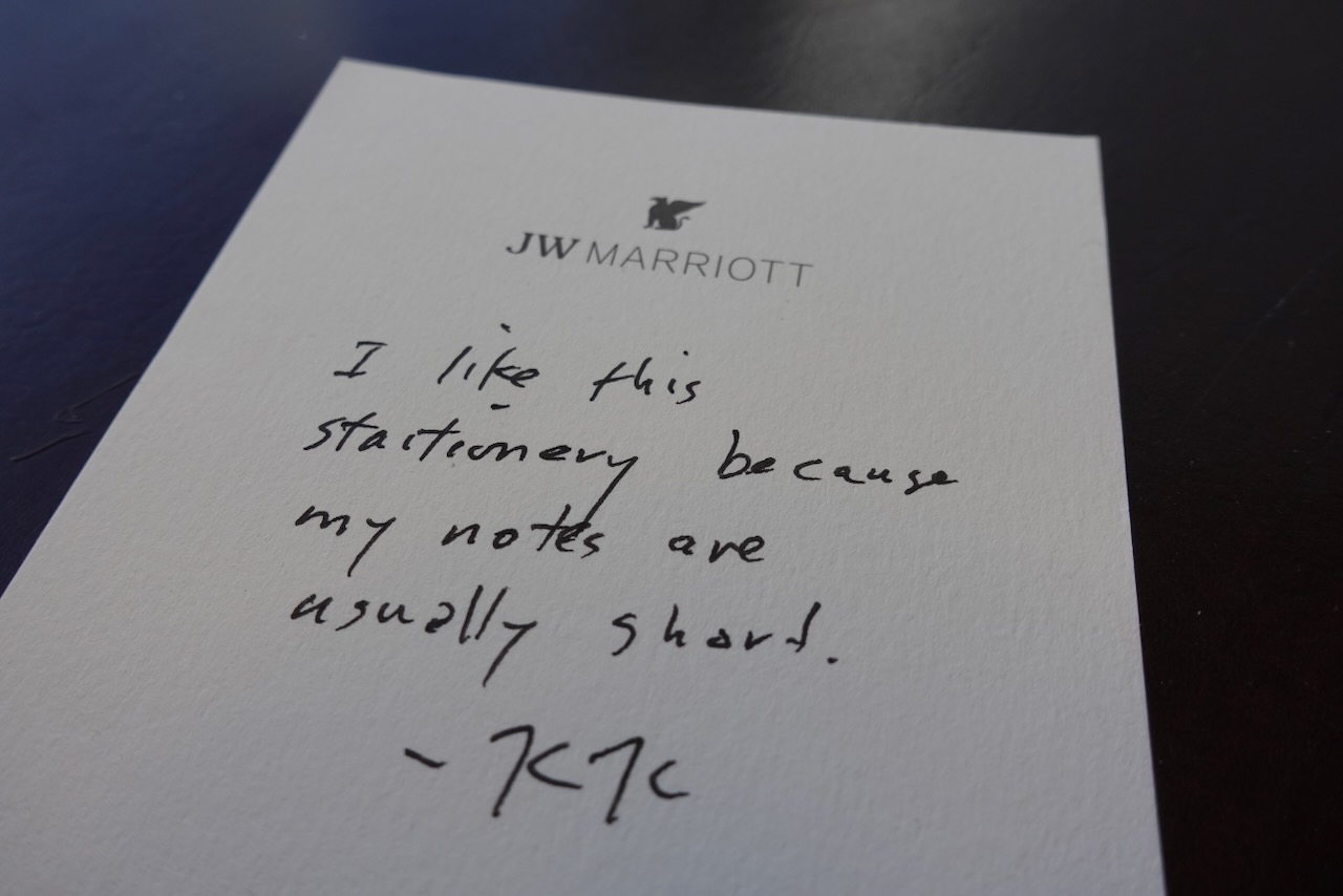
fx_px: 895
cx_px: 672
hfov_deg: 73.7
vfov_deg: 53.2
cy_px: 448
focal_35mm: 24
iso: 125
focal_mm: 9.4
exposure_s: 1/320
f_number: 4
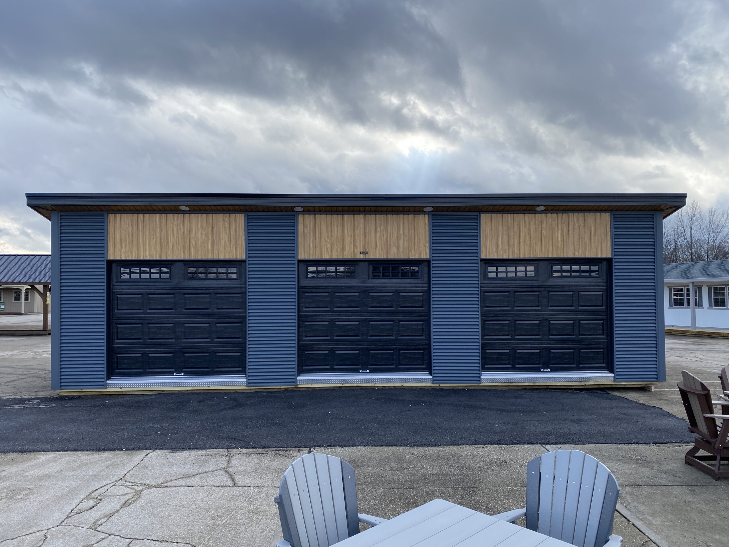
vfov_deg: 53.1
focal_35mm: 26
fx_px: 548
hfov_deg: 67.3
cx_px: 364
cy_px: 274
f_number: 1.8
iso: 32
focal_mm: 4.25
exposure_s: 1/1114
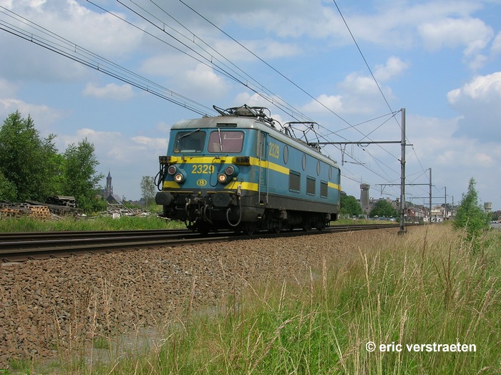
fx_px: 607
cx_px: 250
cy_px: 188
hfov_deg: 44.8
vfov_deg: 34.3
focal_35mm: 42
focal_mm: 7
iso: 50
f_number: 5.2
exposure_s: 1/497
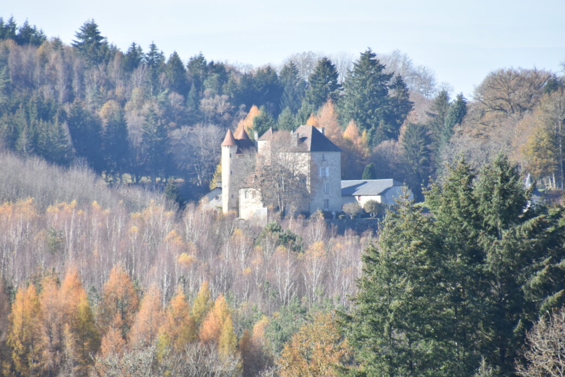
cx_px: 282
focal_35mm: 452
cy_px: 188
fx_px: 7093
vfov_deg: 3.0
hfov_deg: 4.6
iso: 800
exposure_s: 1/1000
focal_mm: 300
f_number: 8
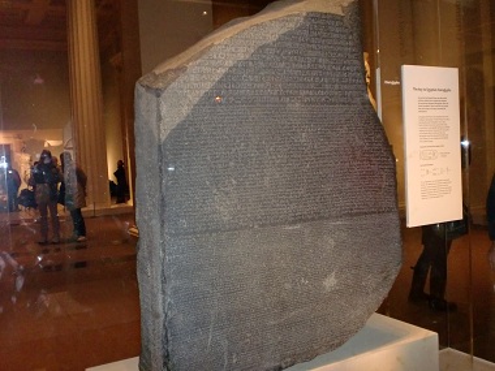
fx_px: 500
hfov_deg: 52.6
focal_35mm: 35
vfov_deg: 40.7
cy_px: 186
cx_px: 248
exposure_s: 1/40
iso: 400
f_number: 3.1
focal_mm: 6.3
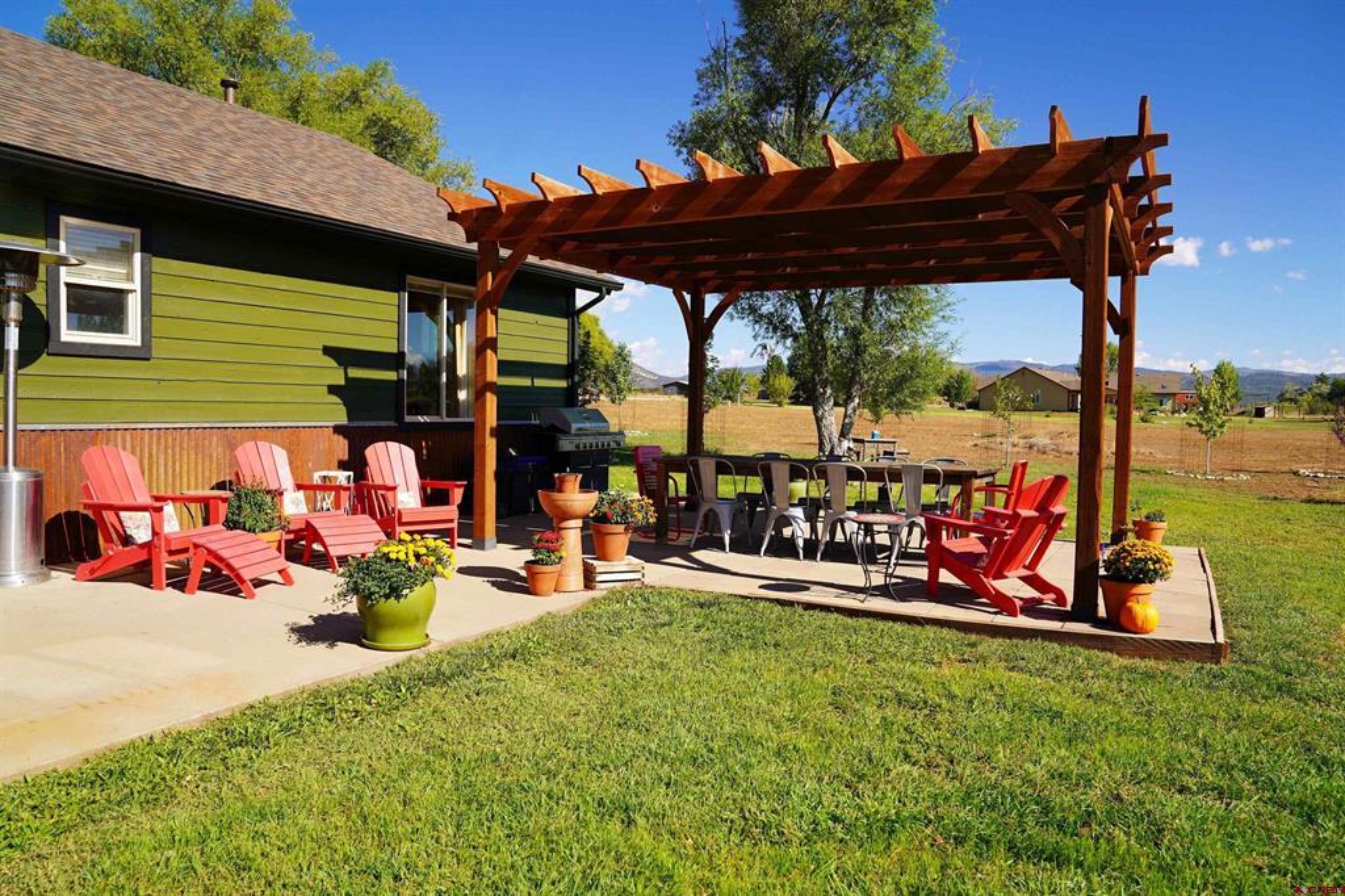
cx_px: 672
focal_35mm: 25
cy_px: 448
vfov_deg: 51.3
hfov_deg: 71.5
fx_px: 934
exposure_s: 1/500
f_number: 5
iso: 100
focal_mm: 25
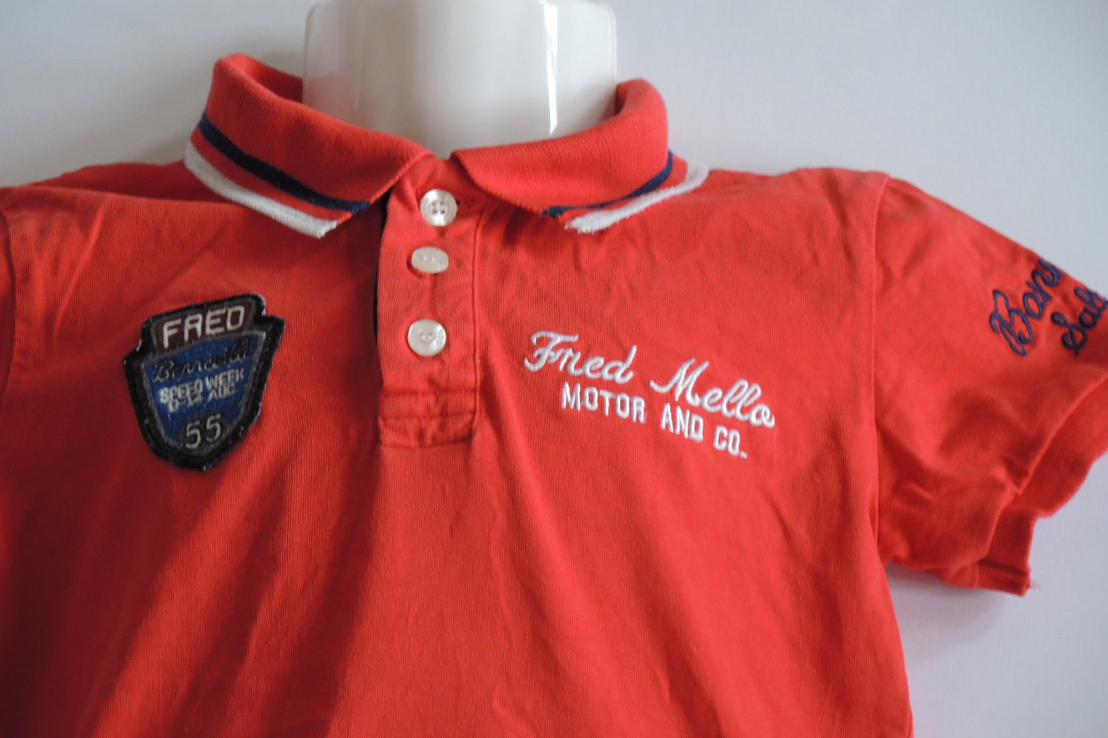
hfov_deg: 14.6
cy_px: 375
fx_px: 4339
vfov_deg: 9.7
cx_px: 554
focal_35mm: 141
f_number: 3.5
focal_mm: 28.4
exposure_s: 1/15
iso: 560
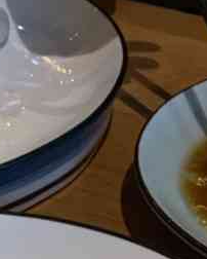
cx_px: -68
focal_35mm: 94
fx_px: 719
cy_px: 454
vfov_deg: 17.1
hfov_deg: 15.5
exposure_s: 1/50
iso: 64
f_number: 1.8
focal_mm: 4.25
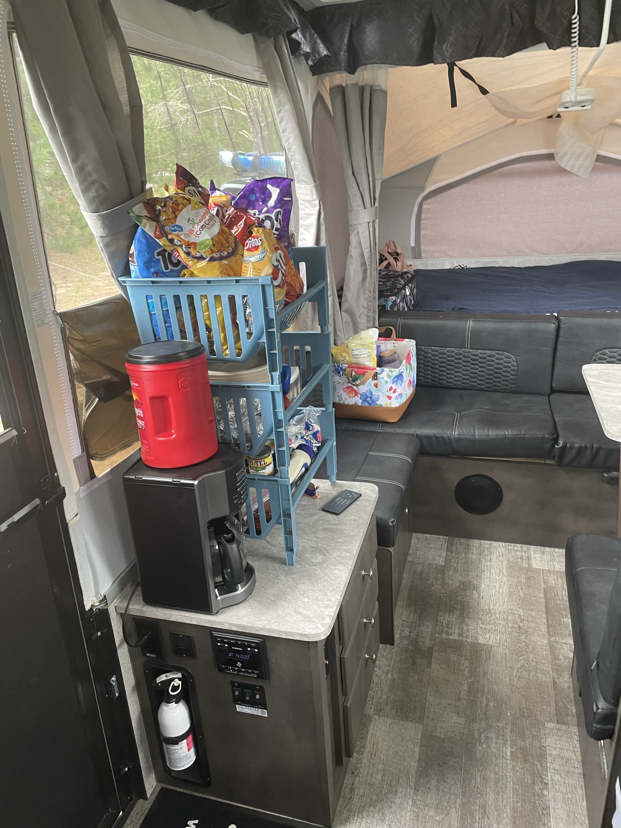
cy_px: 414
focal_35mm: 26
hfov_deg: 53.1
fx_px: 622
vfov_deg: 67.3
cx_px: 310
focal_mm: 4.2
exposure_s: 1/60
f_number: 1.6
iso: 125
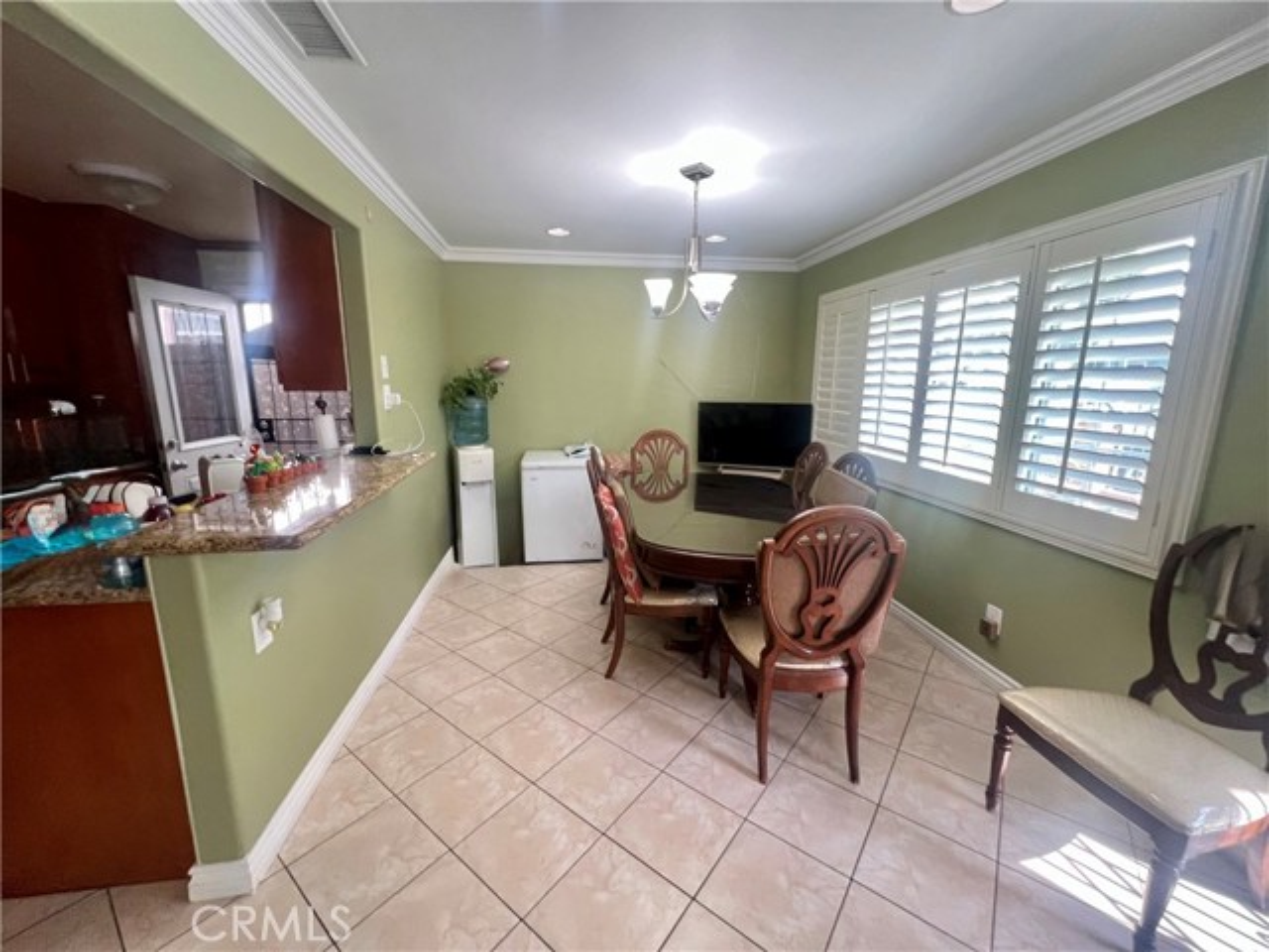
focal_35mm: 13
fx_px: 477
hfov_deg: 106.2
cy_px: 476
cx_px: 634
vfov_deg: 89.9
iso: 250
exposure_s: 1/60
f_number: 1.8
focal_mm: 1.57
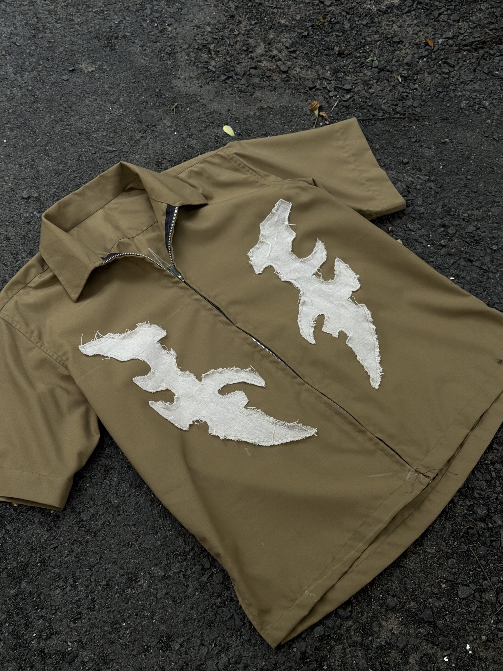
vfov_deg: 39.7
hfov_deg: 30.3
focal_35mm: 48
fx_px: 930
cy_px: 336
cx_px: 252
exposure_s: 1/822
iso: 64
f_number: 1.78
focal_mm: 6.76
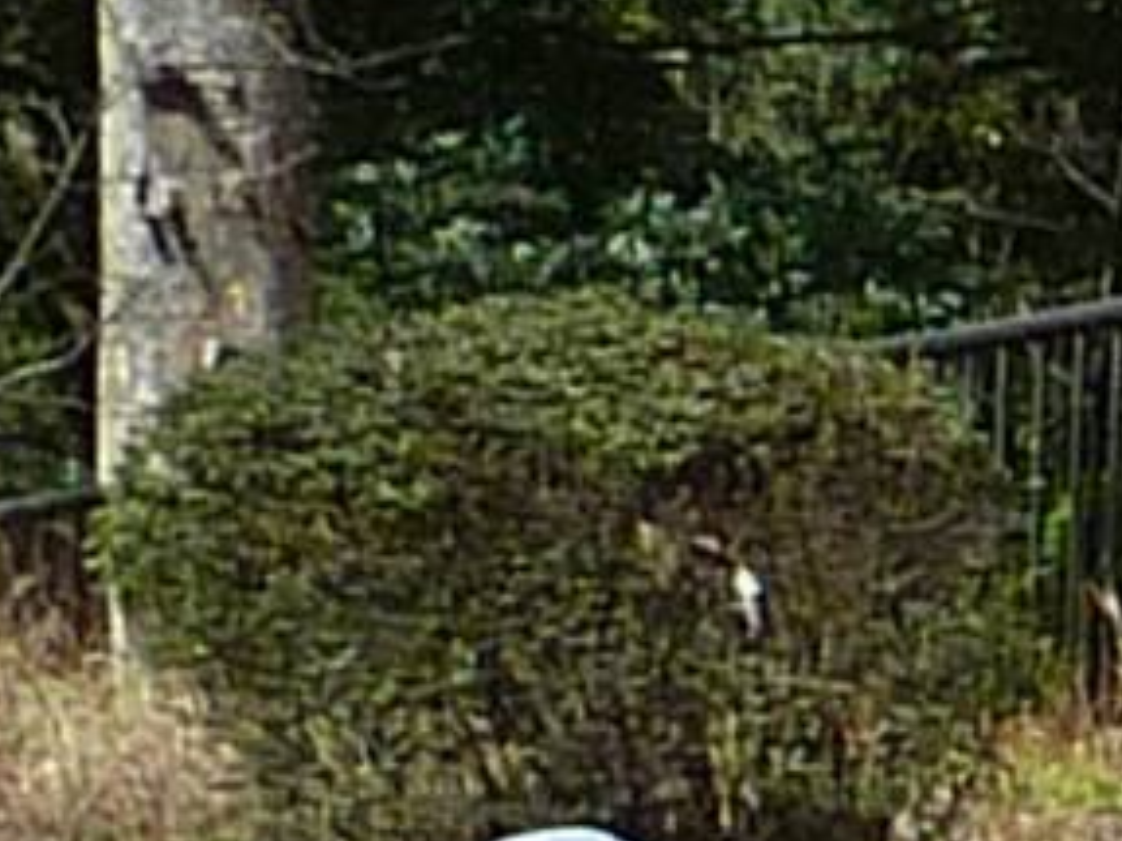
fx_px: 10400
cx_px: 3773
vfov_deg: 4.5
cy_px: 1952
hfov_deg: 5.6
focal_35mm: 321
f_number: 4
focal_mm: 4.1
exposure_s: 1/500
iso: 80
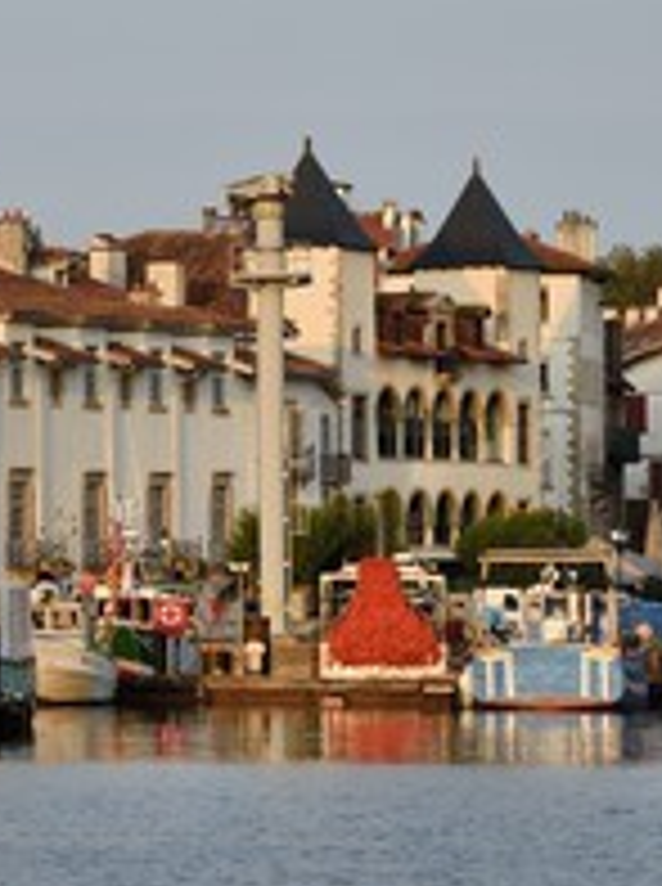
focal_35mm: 380
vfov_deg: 5.2
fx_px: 9721
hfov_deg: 3.9
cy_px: 324
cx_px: -135
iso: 200
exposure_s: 1/200
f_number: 9
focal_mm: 185
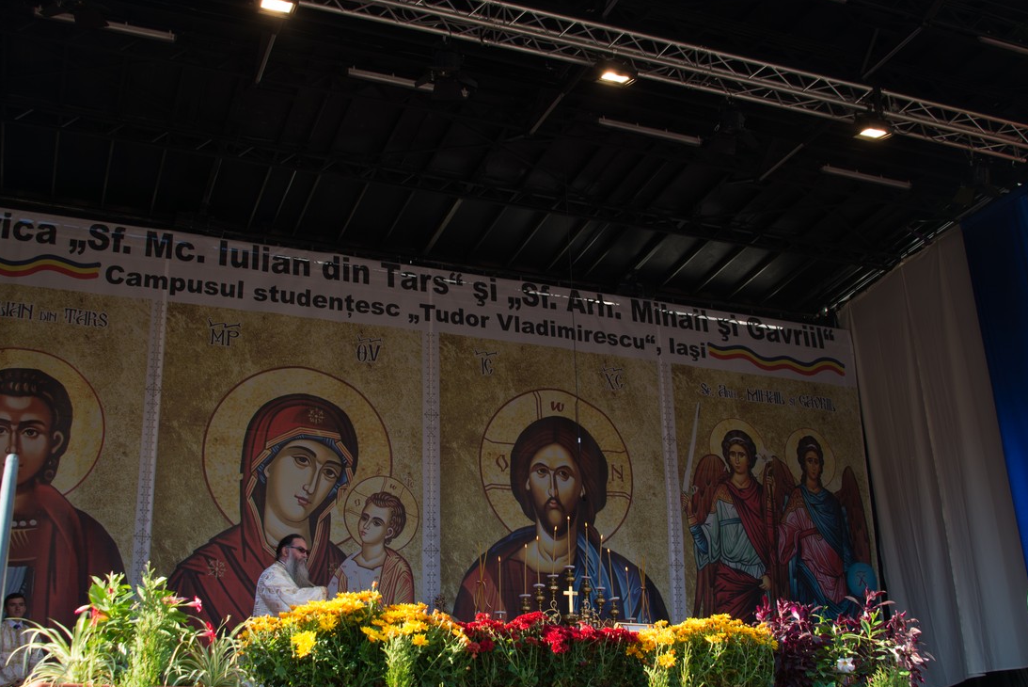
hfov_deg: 46.4
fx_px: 1200
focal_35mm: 42
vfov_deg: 31.9
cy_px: 367
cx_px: 513
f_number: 8
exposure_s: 1/50
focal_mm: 32
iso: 100
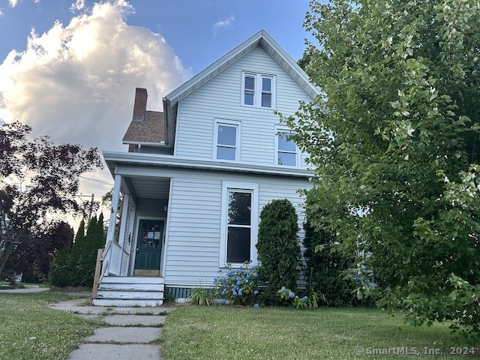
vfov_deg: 53.1
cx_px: 240
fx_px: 361
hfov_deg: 67.3
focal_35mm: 26
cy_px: 180
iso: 50
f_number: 1.5
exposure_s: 1/499
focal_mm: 5.7
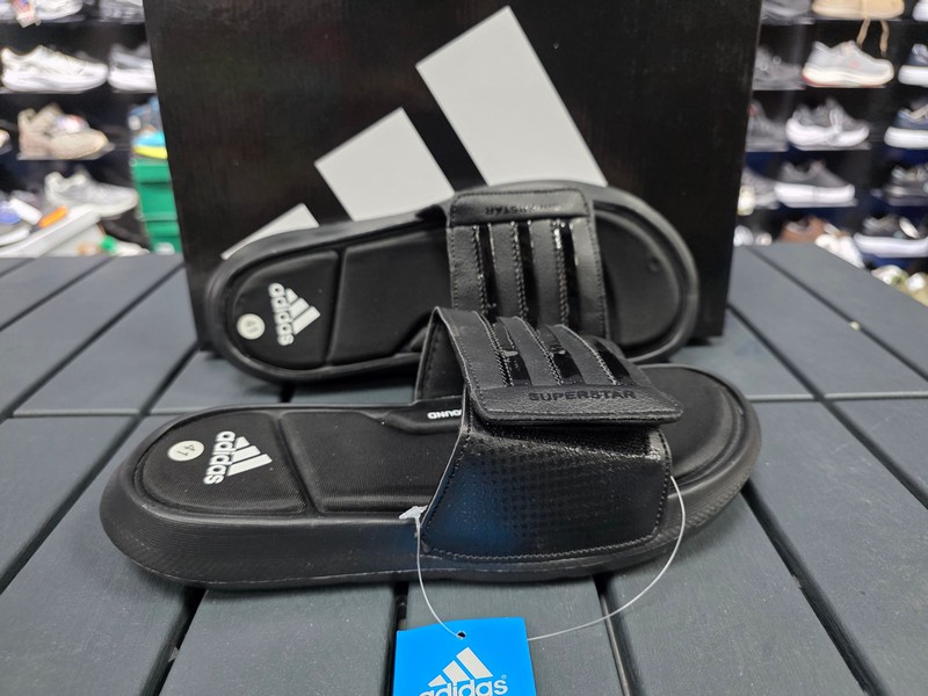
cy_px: 348
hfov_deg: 73.9
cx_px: 464
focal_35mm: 23
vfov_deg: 58.9
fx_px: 617
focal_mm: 6.3
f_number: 1.7
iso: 400
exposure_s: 1/100
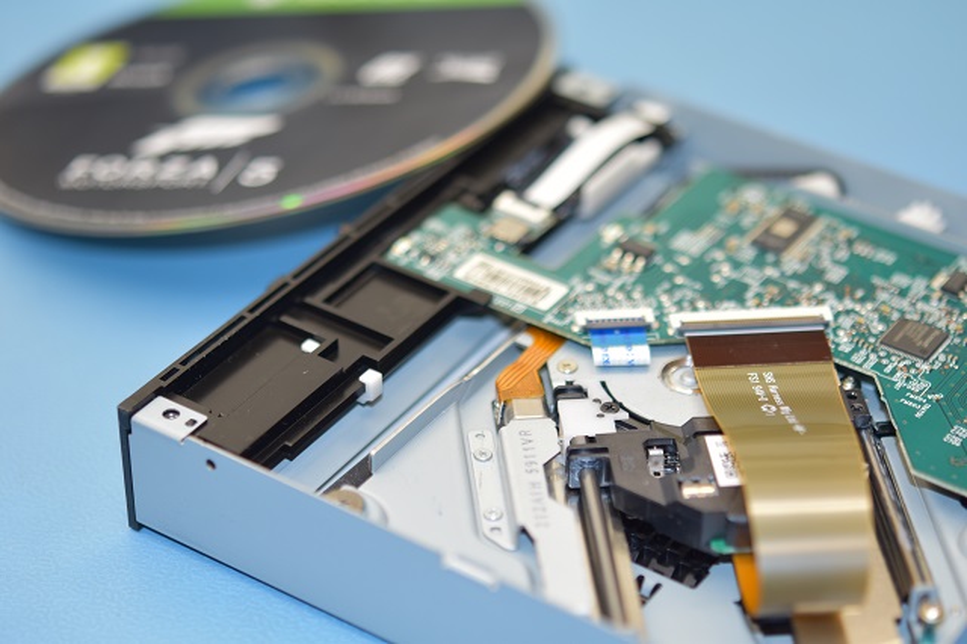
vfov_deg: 15.2
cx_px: 484
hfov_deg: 22.6
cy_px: 322
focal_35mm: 90
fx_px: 2416
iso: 250
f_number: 3
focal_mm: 60
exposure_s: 1/125
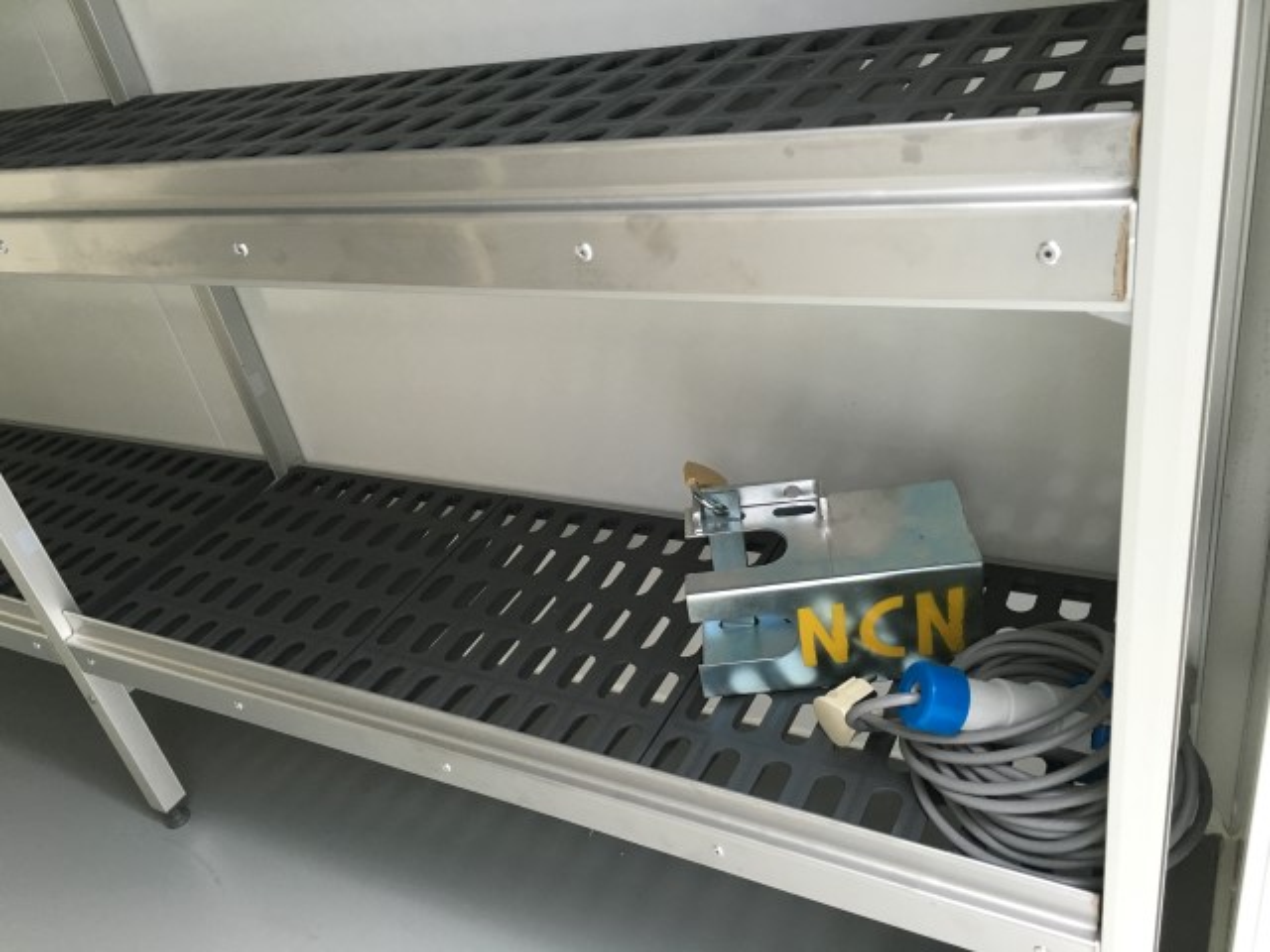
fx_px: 1064
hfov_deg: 61.7
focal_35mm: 29
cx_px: 635
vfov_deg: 48.2
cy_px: 476
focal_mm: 4.15
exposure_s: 1/33
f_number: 2.2
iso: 125
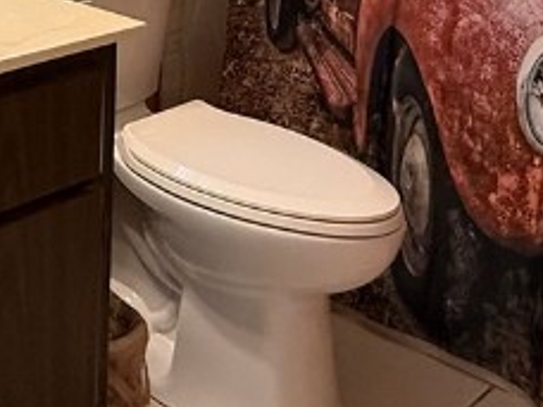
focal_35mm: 63
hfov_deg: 26.7
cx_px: -136
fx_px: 988
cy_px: -181
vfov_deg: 20.4
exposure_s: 1/60
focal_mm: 2.22
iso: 250
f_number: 2.2
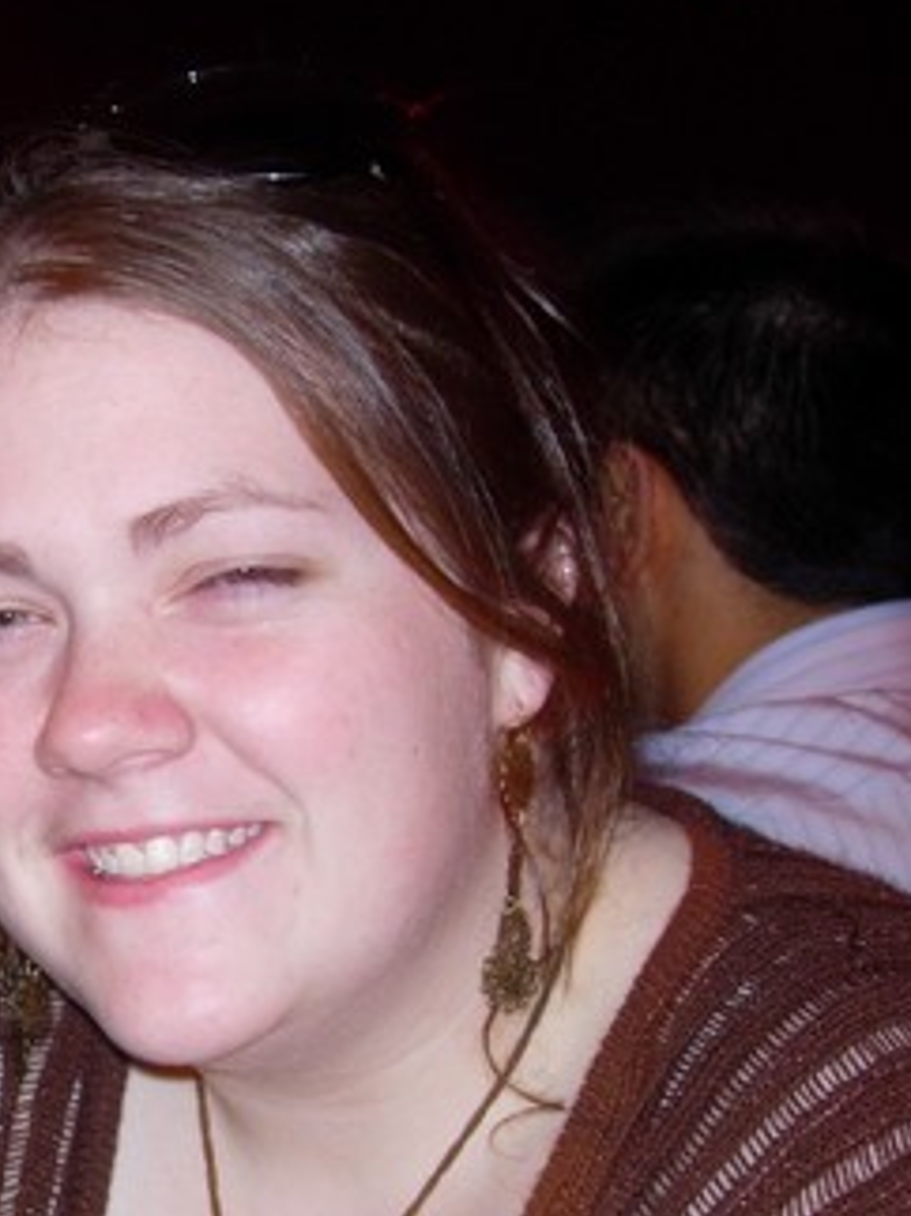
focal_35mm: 101
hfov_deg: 14.3
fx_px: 3546
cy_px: 858
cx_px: -98
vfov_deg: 19.4
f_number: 3.2
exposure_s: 1
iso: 79
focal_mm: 10.6
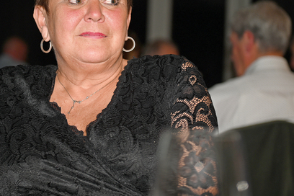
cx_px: 121
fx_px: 841
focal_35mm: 103
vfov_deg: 13.3
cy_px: 55
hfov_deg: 19.8
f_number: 2.8
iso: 200
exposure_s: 1/200
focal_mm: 70
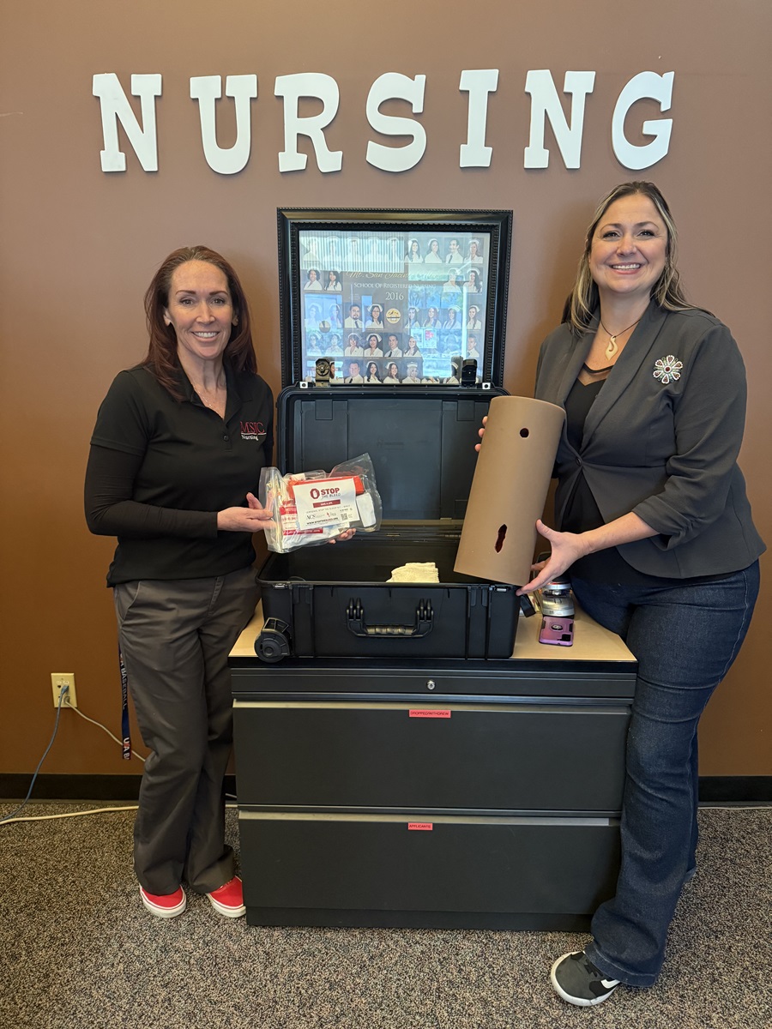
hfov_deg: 56.8
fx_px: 714
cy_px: 514
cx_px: 386
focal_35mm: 24
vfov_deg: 71.6
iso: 500
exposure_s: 1/60
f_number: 1.78
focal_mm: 6.76
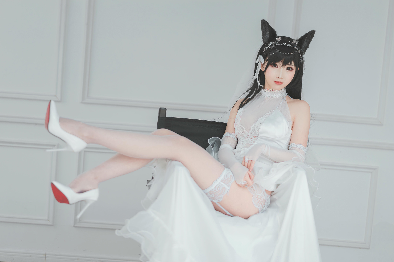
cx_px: 197
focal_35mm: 85
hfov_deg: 23.9
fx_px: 930
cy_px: 131
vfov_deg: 16.1
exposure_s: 1/100
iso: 100
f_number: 2
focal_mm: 85
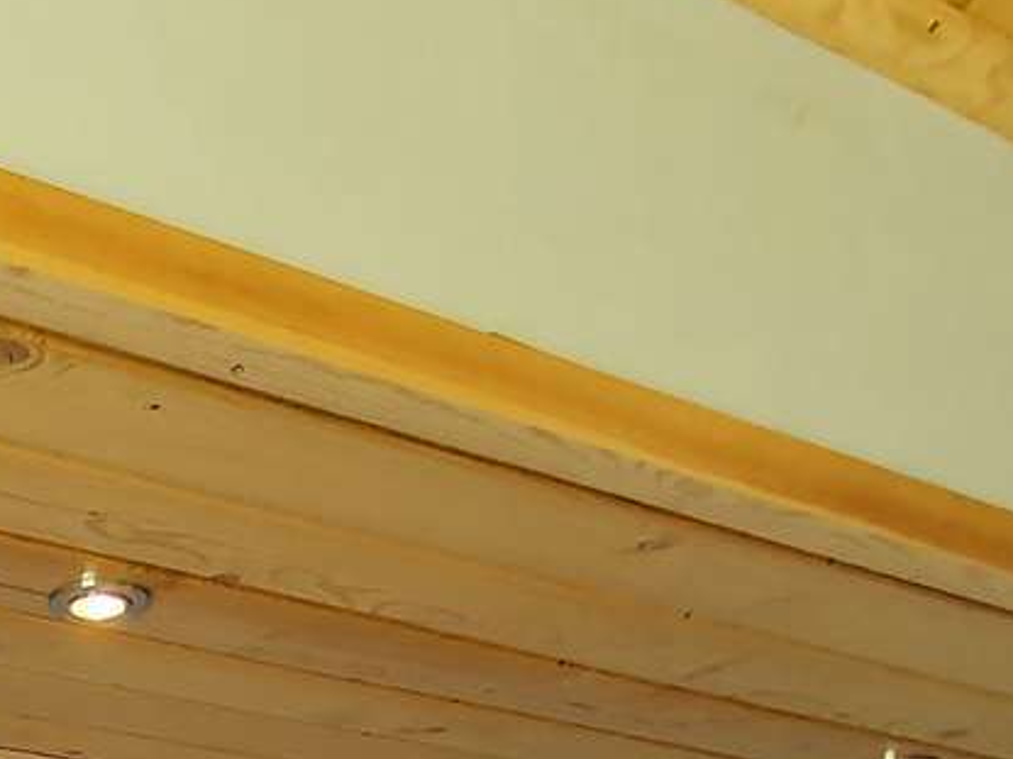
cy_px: 1314
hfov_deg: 34.0
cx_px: -151
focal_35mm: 47
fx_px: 1375
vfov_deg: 21.7
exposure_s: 1/50
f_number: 2.2
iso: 125
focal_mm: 1.8
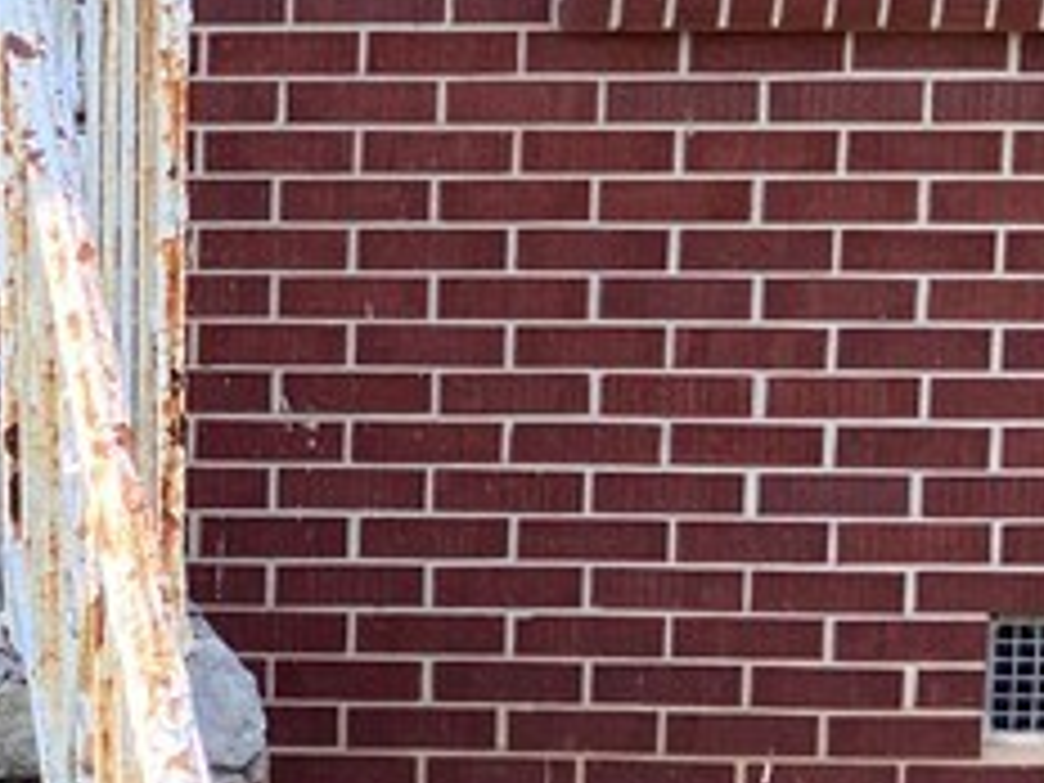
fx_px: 3468
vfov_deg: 12.9
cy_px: 284
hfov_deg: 15.5
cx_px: -634
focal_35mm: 115
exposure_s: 1/456
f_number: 1.8
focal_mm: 4.25
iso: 32
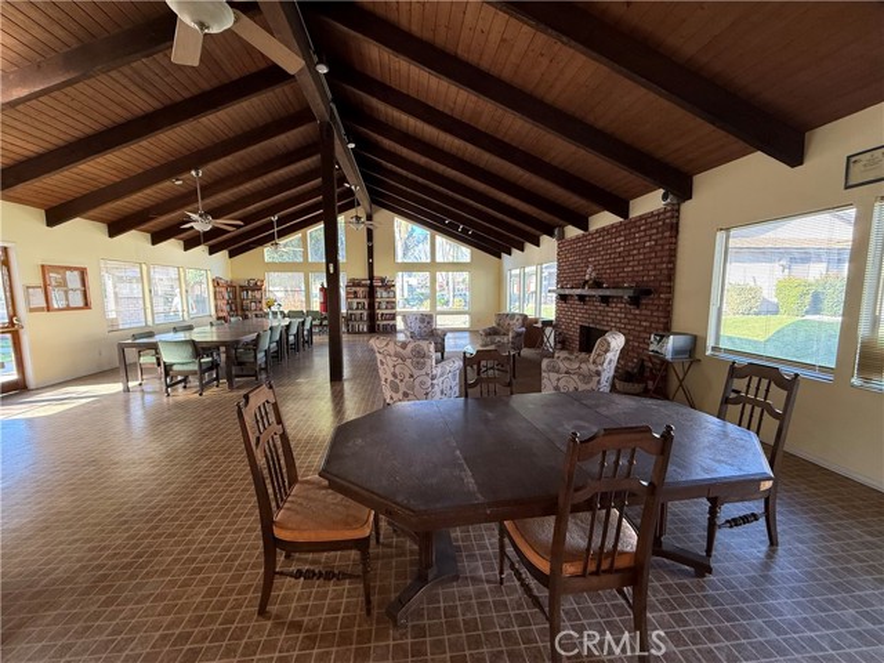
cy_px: 332
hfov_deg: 102.1
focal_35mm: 14
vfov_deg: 85.7
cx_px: 442
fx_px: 358
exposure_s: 1/120
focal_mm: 2.22
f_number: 2.2
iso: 250
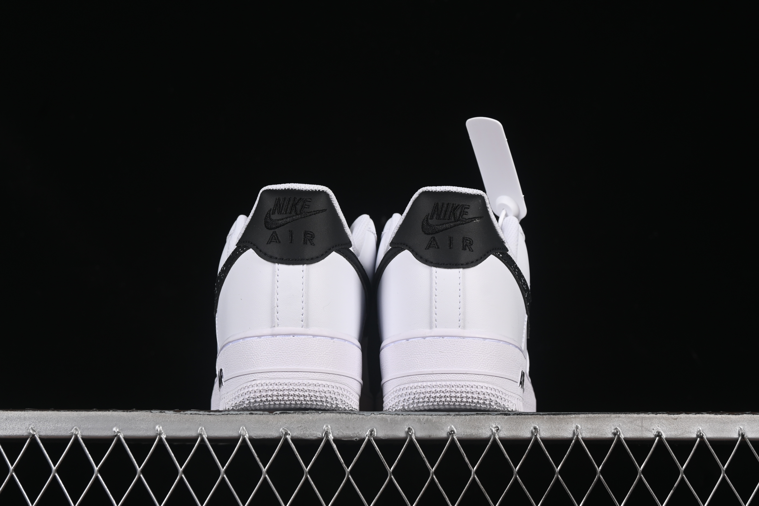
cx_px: 380
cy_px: 253
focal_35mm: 75
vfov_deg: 18.2
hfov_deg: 27.0
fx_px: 1581
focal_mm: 50
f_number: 8
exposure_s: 1/100
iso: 160
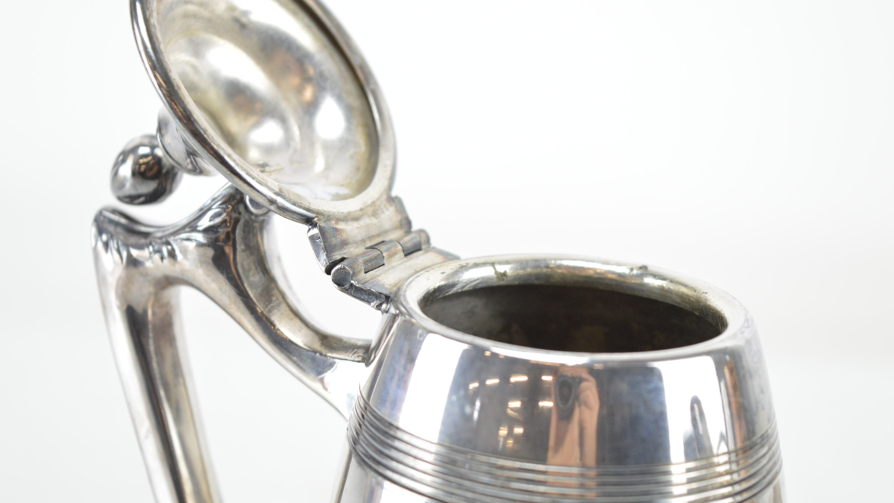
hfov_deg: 24.6
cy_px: 232
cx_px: 447
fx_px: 2051
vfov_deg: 14.0
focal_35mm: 87
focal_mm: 55
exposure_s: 1/60
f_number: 6.3
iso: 800
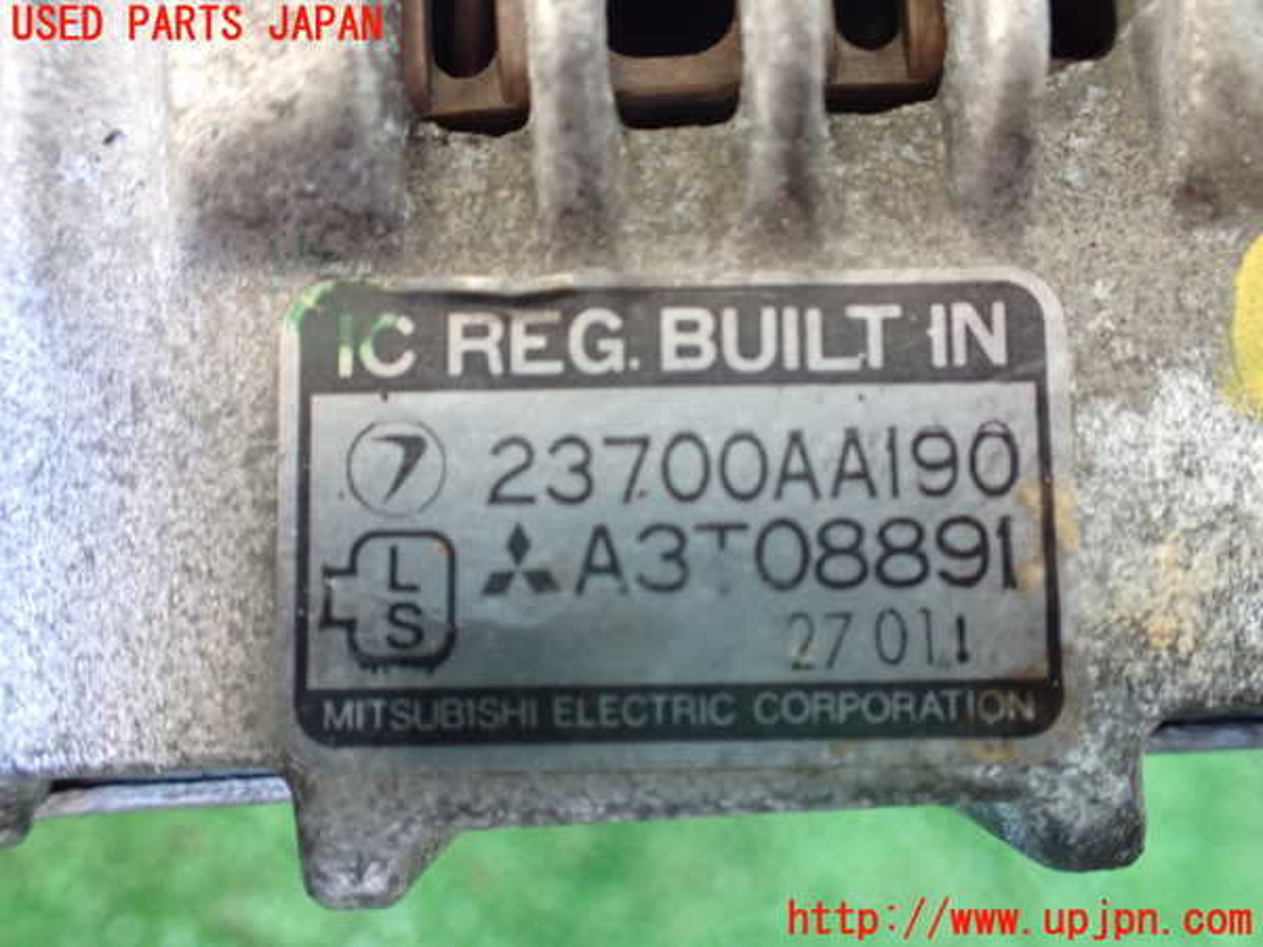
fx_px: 1095
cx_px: 632
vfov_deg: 46.8
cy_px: 474
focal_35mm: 30
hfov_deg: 60.0
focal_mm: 5.4
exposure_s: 1/30
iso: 800
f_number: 2.3
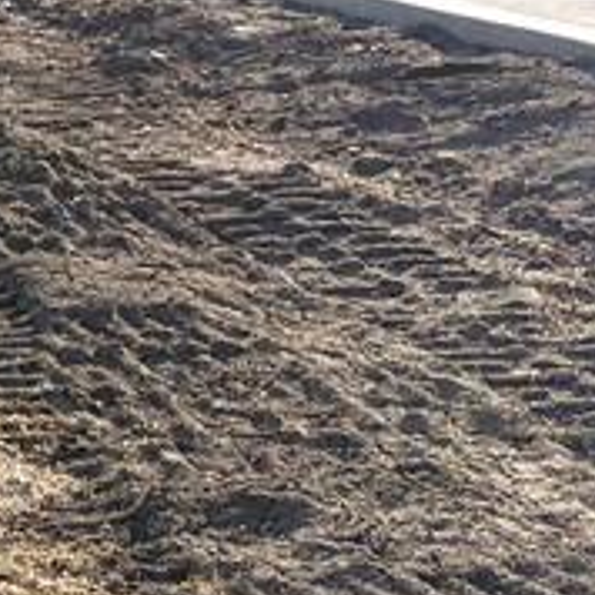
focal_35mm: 132
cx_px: -1053
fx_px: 2567
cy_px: -331
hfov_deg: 10.4
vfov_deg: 12.5
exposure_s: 1/4950
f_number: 1.6
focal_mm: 5.96
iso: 50
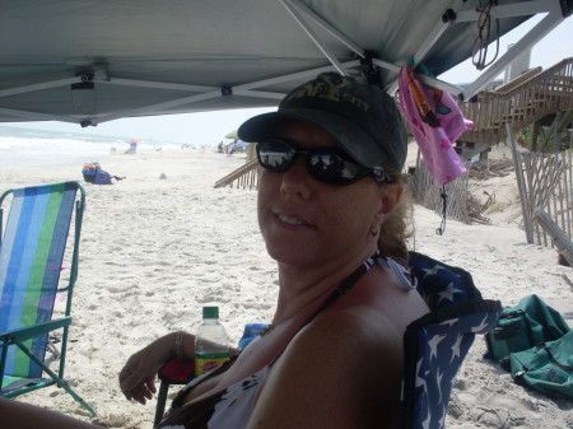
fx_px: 629
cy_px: 214
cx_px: 286
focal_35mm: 38
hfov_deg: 49.0
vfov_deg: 37.7
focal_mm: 6.3
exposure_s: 1/180
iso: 80
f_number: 8.4
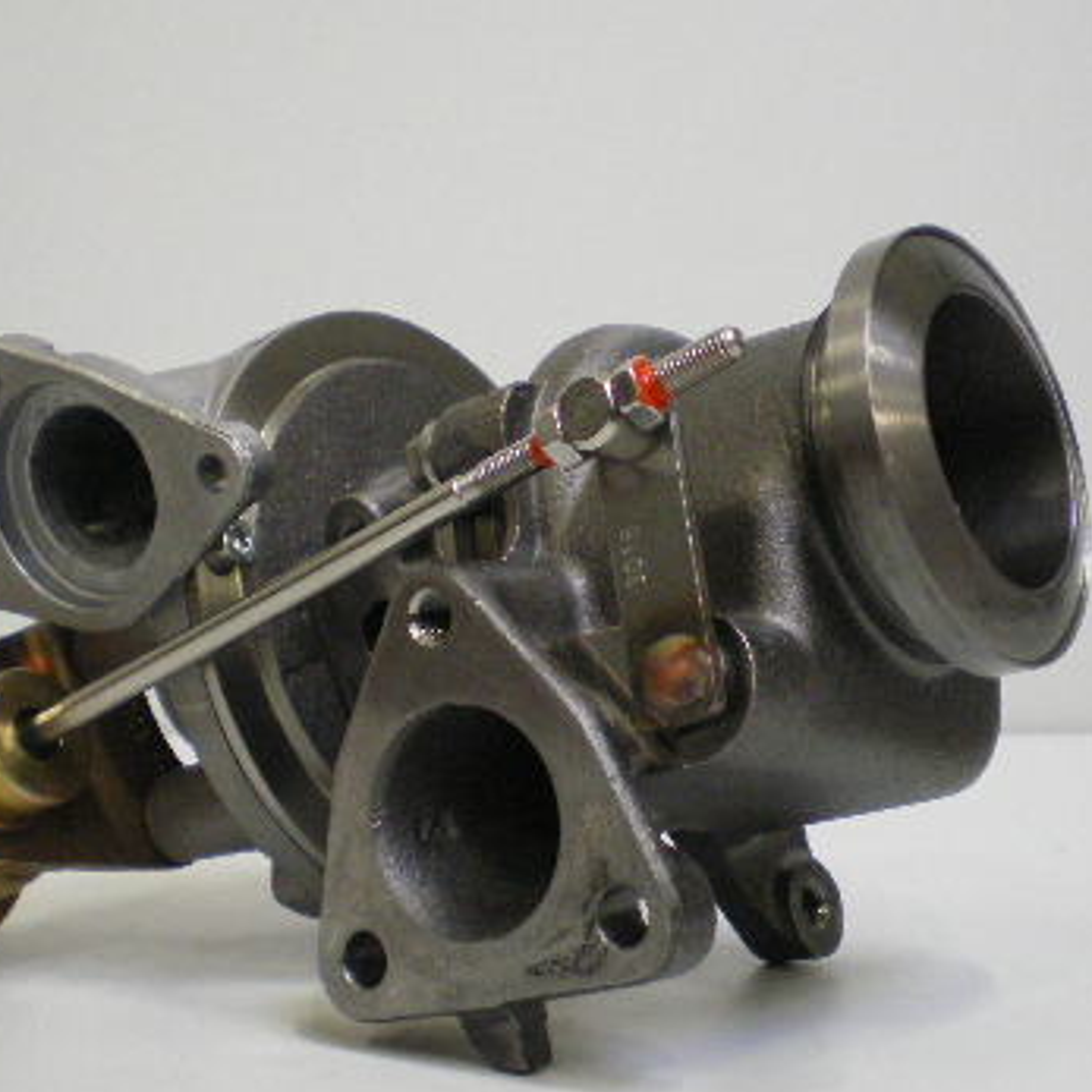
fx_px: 2213
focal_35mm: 62
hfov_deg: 27.7
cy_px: 475
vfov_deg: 27.7
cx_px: 507
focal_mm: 6.3
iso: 400
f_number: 3.1
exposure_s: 1/15
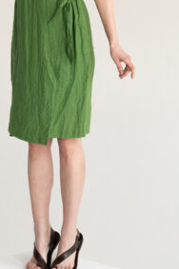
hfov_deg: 12.9
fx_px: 792
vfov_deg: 19.1
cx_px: 68
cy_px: 46
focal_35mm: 106
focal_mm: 49.9
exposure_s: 1/320
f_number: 4
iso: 500
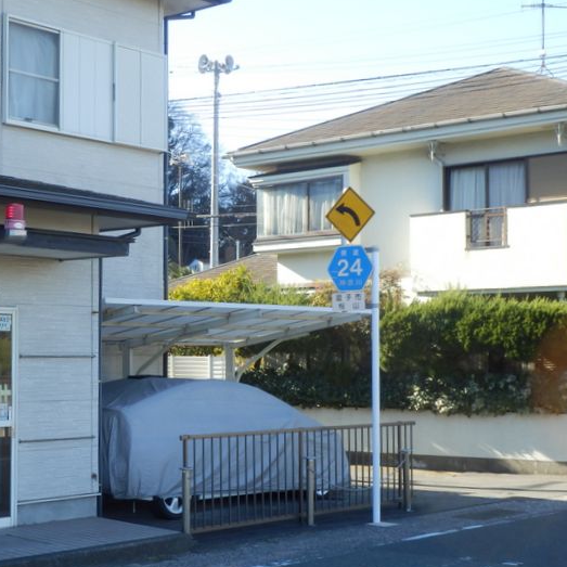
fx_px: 1279
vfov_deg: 25.0
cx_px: 194
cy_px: 318
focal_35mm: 69
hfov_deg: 24.9
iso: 80
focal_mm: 9.1
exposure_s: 1/125
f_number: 4.4
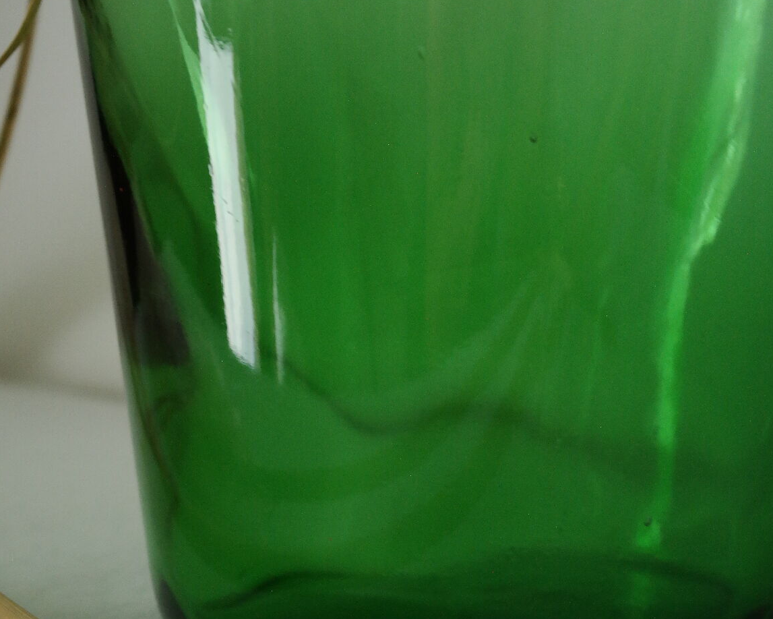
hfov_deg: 23.3
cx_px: 386
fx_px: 1876
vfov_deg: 18.7
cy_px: 336
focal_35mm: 82
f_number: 5.6
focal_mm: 38
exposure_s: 1/30
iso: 1600
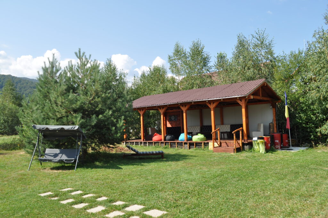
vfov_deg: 43.5
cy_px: 109
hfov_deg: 62.0
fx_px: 273
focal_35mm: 30
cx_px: 164
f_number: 9
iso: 200
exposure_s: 1/320
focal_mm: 20
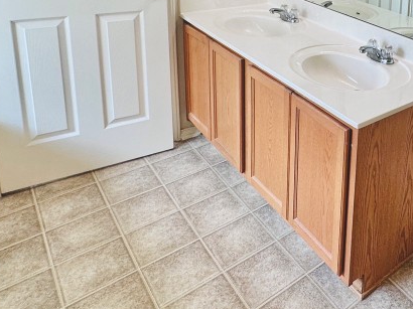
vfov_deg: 36.5
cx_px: 406
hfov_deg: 45.2
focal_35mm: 35
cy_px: 0
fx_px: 417
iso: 64
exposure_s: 1/120
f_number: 2.2
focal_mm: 2.22
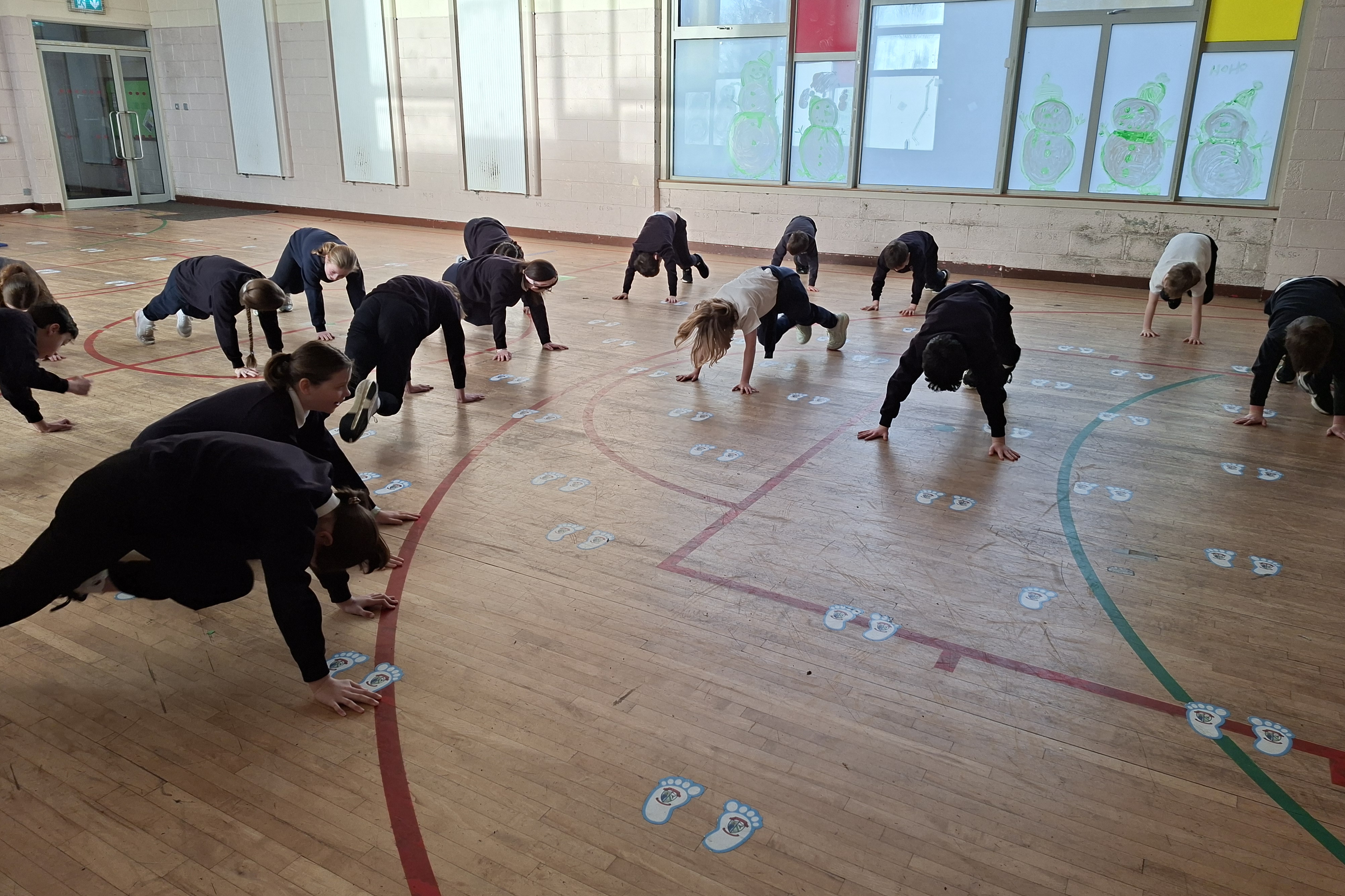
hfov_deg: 73.7
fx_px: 897
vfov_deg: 53.1
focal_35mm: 24
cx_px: 674
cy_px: 413
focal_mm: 5.54
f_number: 1.8
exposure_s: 1/159
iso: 50
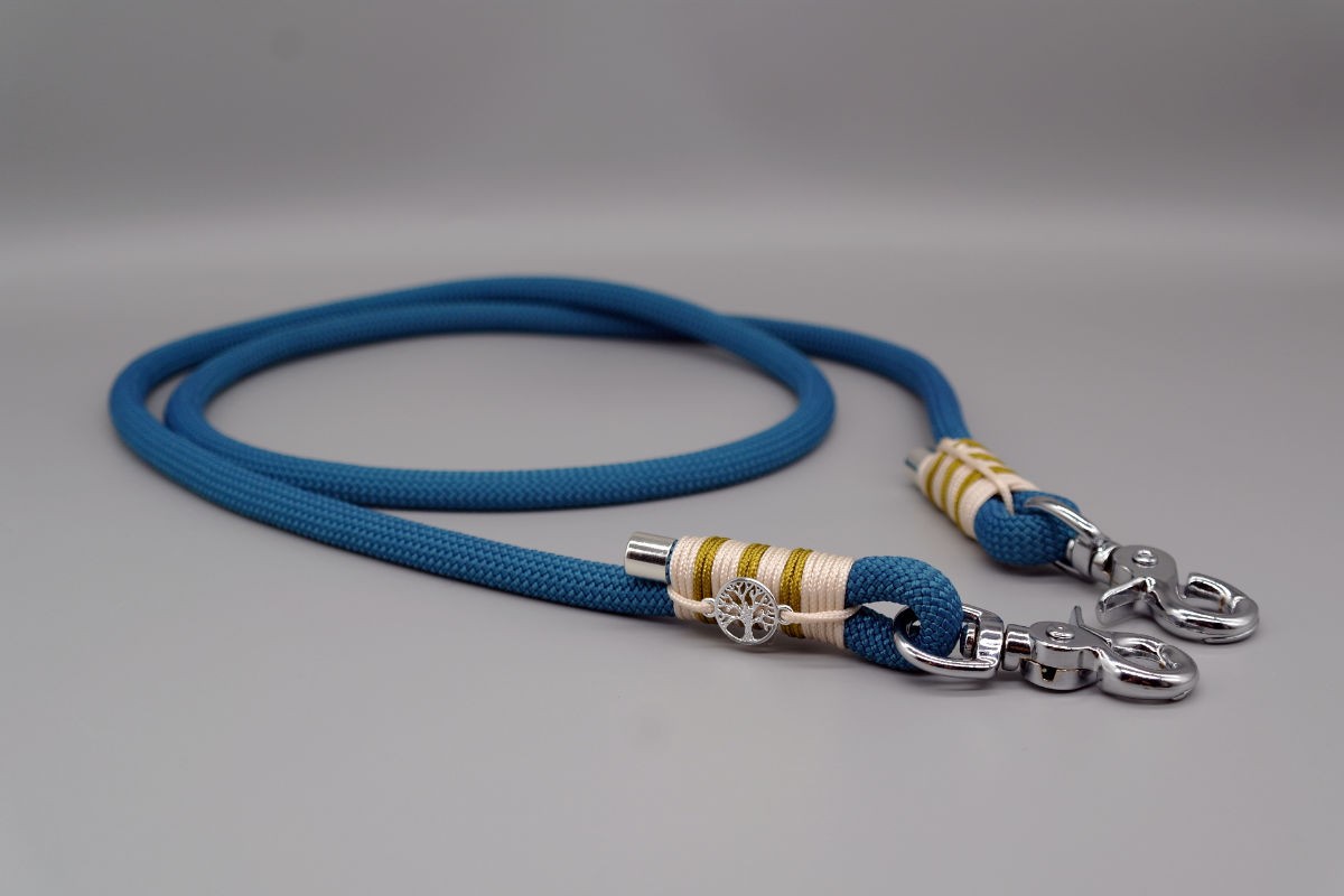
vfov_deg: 24.2
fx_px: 2091
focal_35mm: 56
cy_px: 448
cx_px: 672
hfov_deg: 35.6
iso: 100
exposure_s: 1/60
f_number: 5
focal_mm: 37
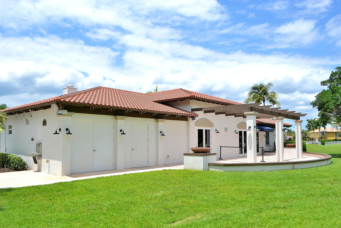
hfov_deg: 67.4
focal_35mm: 27
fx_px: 256
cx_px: 170
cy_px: 114
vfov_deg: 47.9
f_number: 9
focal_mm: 18
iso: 100
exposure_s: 1/320
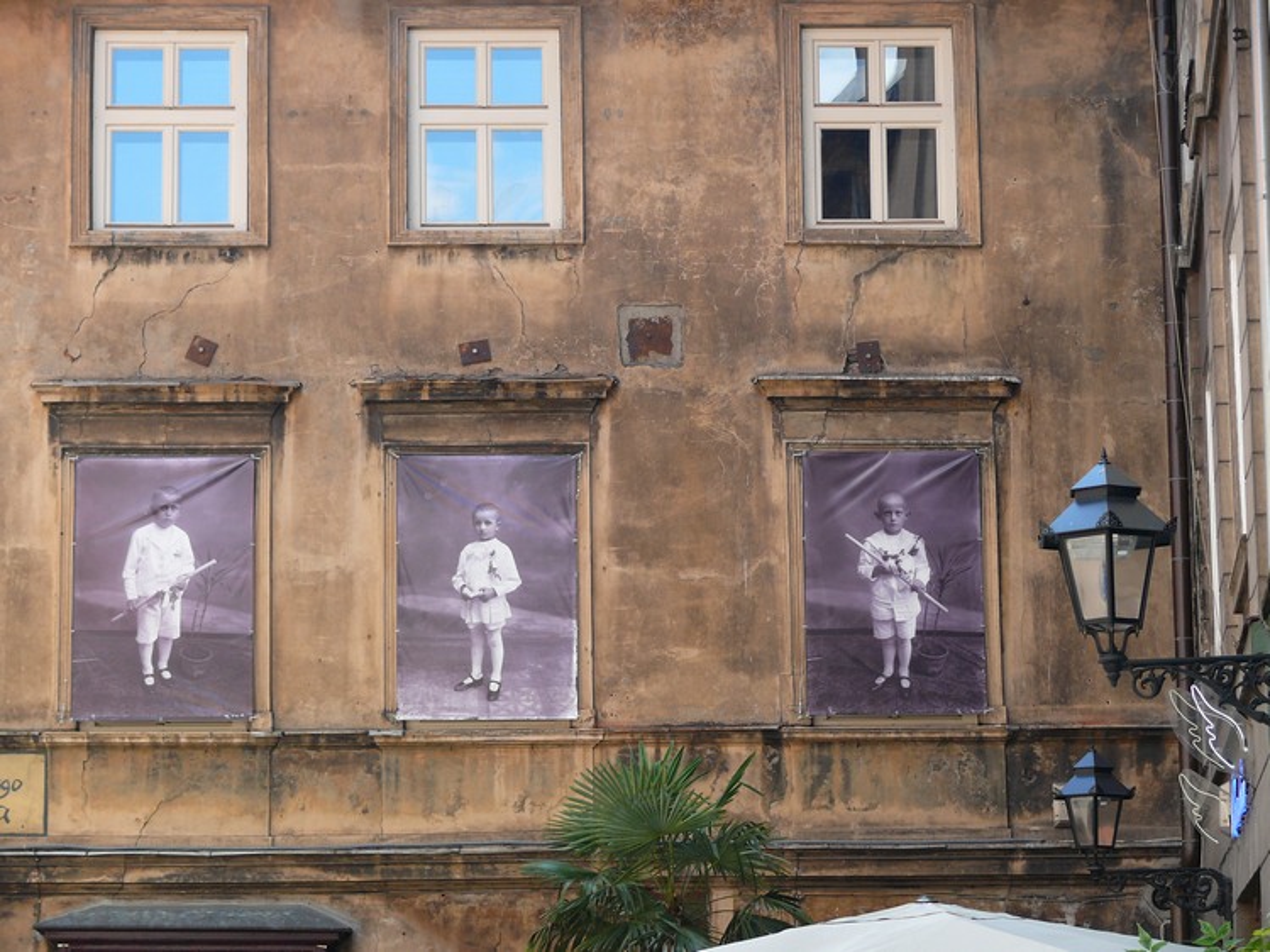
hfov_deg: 18.1
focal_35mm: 109
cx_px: 635
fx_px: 3998
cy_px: 476
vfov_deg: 13.6
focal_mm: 23
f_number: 3.6
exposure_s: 1/100
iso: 100
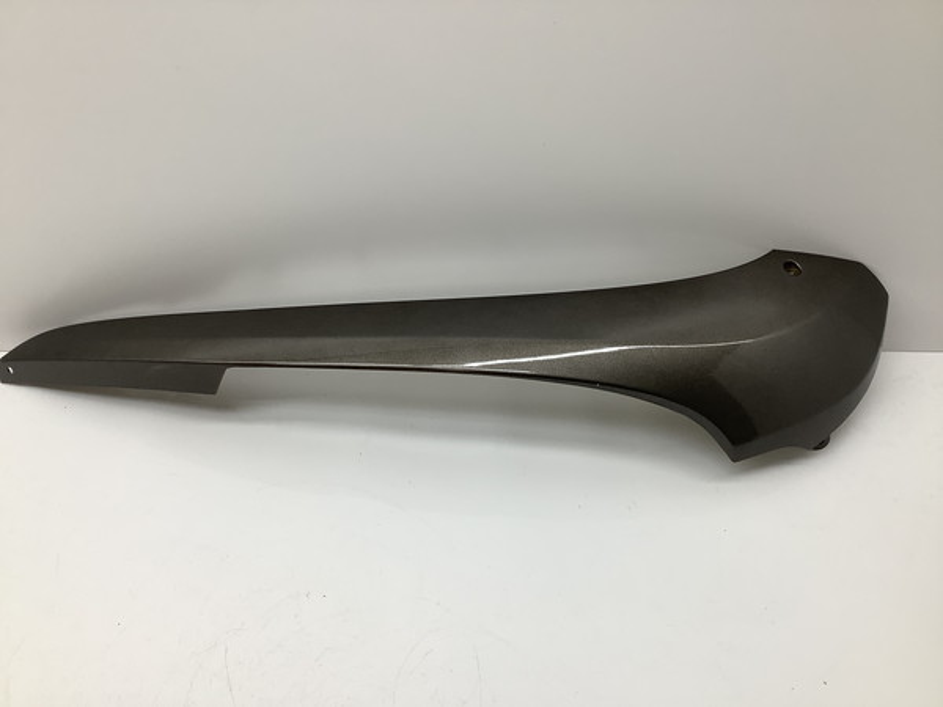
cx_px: 472
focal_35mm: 31
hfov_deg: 58.4
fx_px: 844
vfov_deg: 45.4
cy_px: 354
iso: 40
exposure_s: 1/120
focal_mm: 3.3
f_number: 2.4
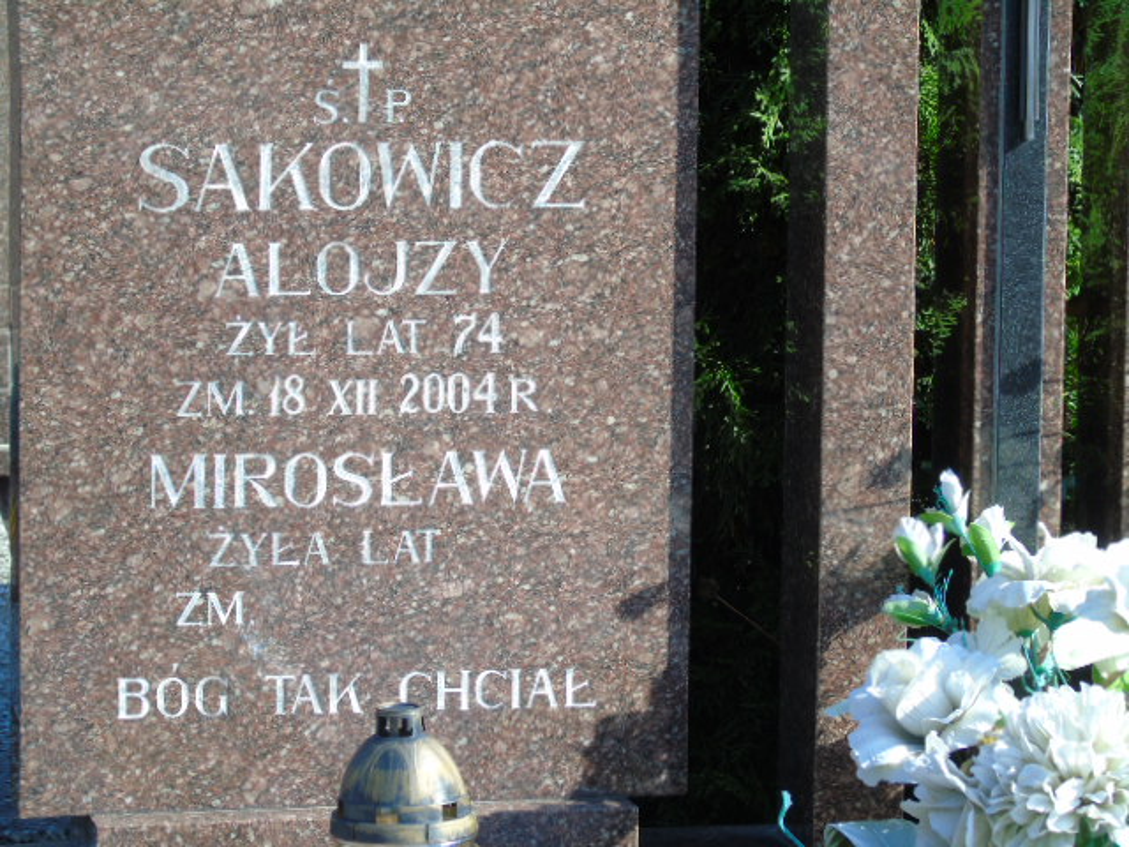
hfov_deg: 12.2
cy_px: 424
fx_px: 5284
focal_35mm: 162
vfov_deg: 9.2
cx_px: 564
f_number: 4.9
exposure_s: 1/160
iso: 80
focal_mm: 29
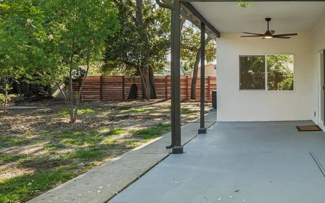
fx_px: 319
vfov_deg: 35.2
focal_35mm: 36
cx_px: 272
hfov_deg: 49.9
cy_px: 82
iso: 640
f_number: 8
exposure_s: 1/200
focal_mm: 14
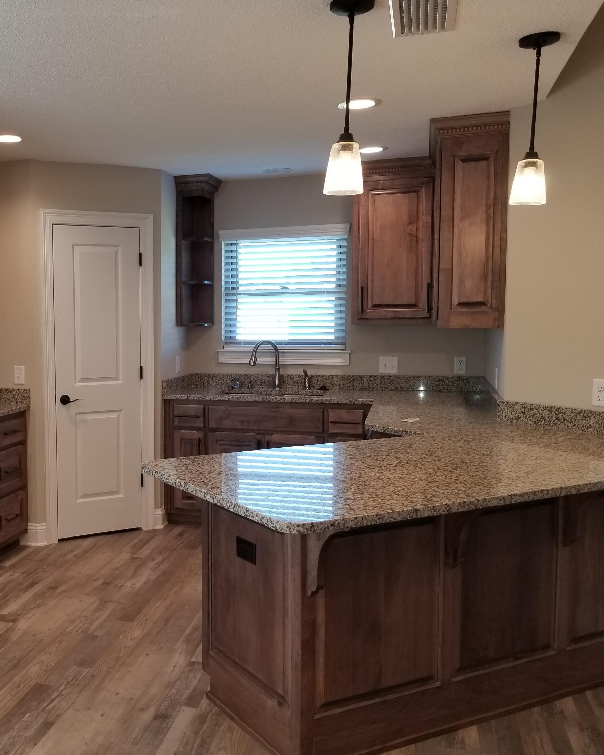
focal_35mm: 34
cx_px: 128
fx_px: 760
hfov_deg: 41.6
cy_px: 376
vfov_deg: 52.8
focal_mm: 4.25
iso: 64
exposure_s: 1/60
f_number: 1.7
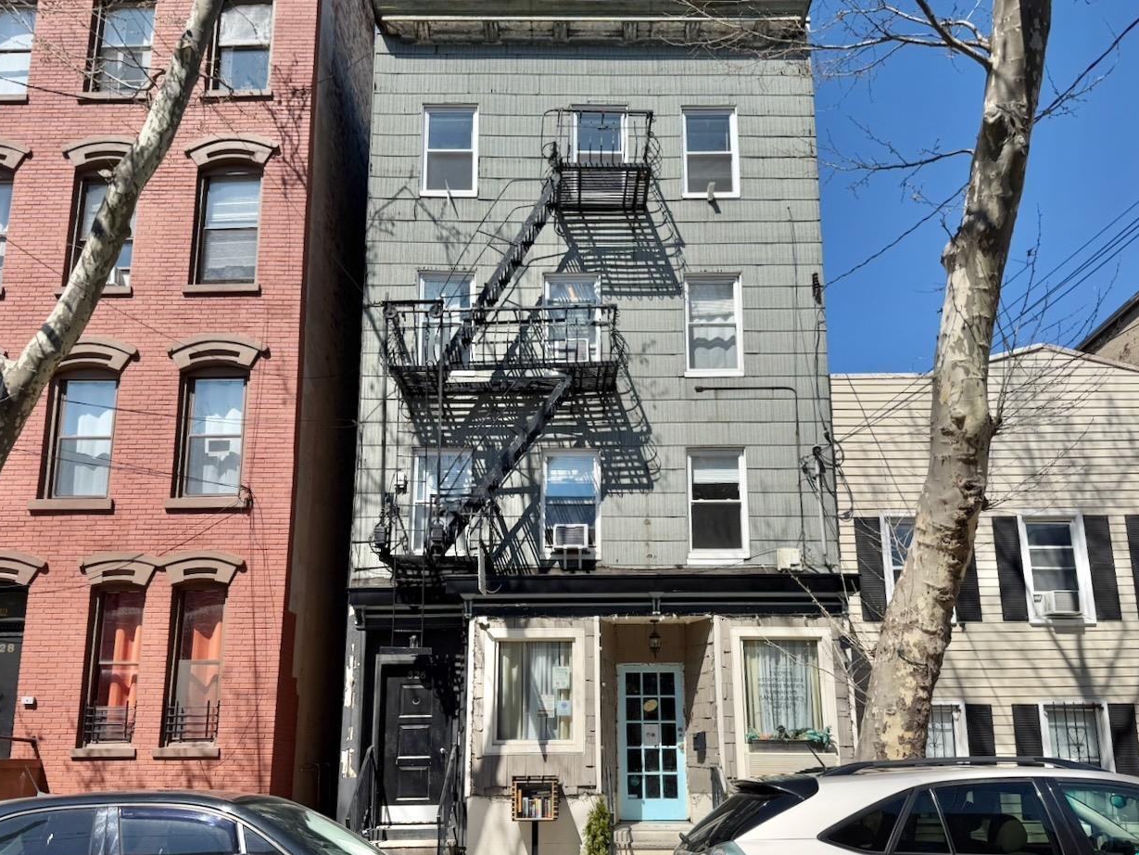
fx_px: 823
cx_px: 581
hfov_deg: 69.4
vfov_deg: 54.9
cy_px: 431
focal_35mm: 25
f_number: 1.78
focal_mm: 6.76
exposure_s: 1/5319
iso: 80
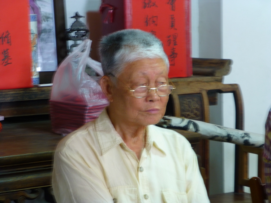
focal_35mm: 154
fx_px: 1206
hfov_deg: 12.8
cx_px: 136
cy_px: 102
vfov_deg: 9.6
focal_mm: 27.6
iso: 100
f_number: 5.4
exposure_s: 1/1.6
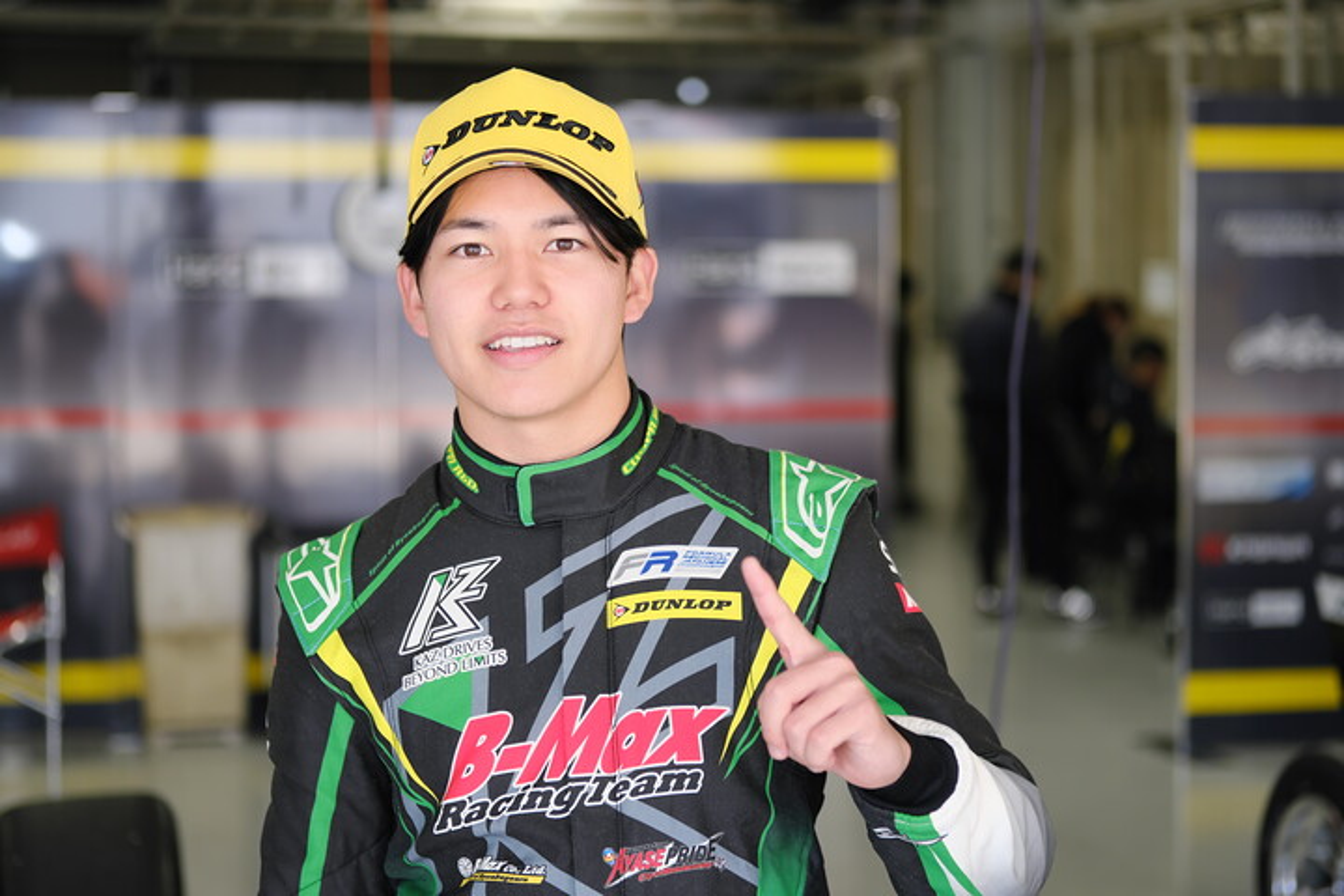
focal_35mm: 75
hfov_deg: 27.0
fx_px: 2800
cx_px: 672
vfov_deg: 18.2
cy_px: 448
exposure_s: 1/160
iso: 320
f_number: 2
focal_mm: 50
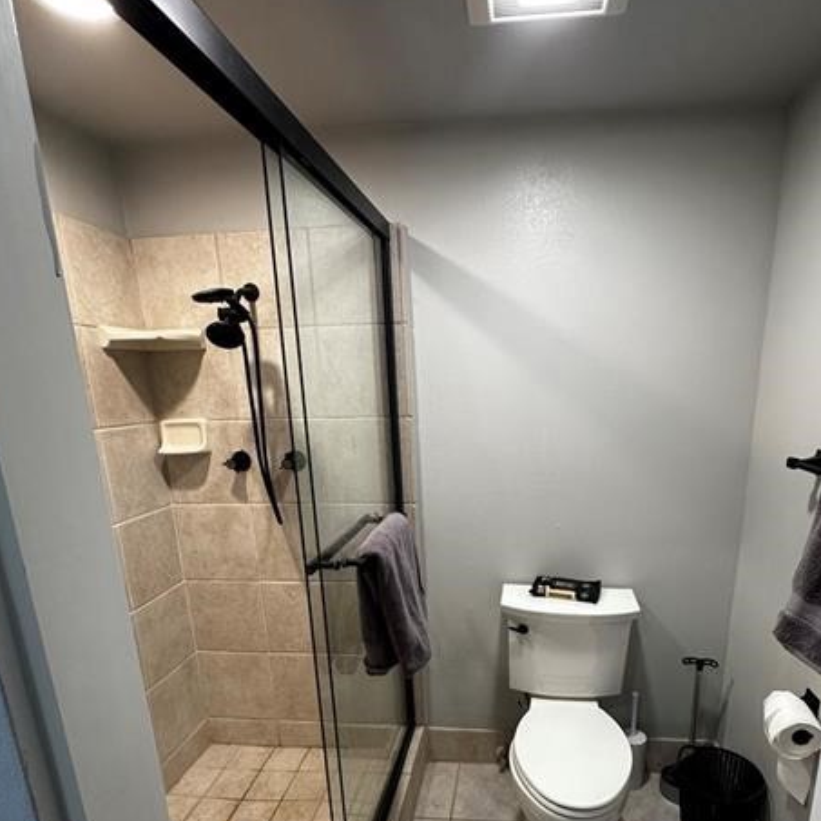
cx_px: 473
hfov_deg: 71.7
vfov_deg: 70.6
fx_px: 563
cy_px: 529
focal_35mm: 21
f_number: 2.2
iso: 160
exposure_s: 1/60
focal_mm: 2.22
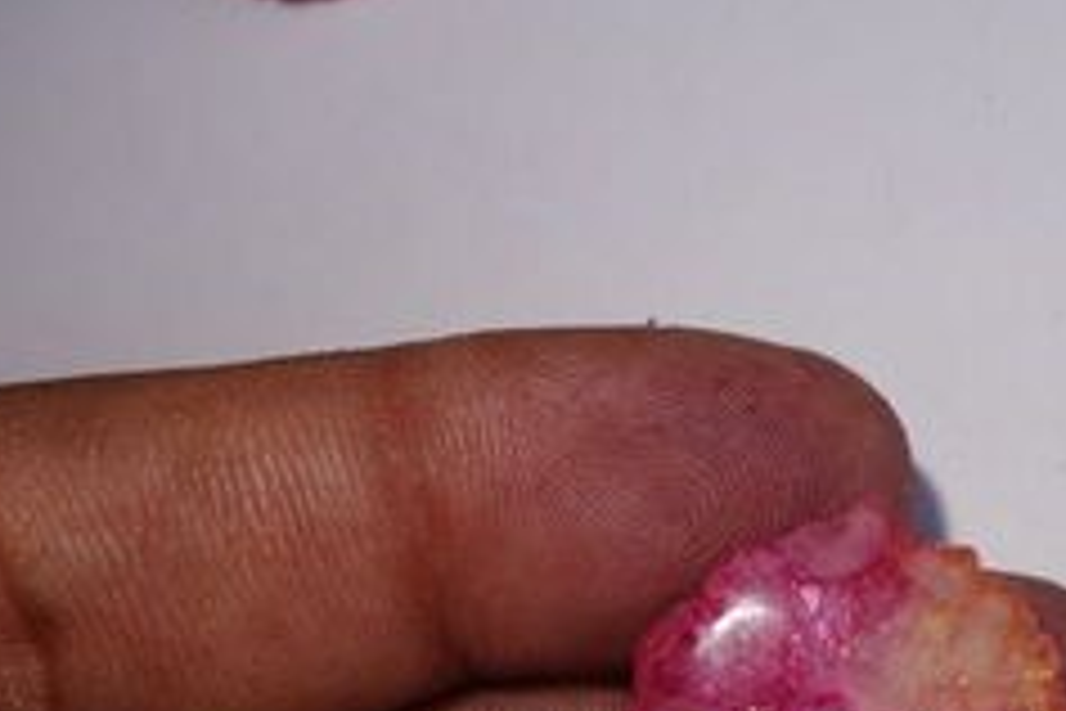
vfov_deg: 22.0
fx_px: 1747
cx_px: 837
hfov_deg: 33.1
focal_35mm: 59
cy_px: 738
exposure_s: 1/250
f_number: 3.5
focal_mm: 10.4
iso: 125
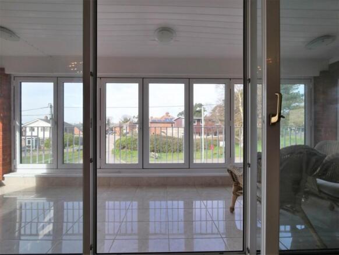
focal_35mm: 14
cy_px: 128
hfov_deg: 102.0
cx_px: 170
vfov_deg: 85.7
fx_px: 137
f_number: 6.3
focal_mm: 7
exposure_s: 1/250
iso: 200
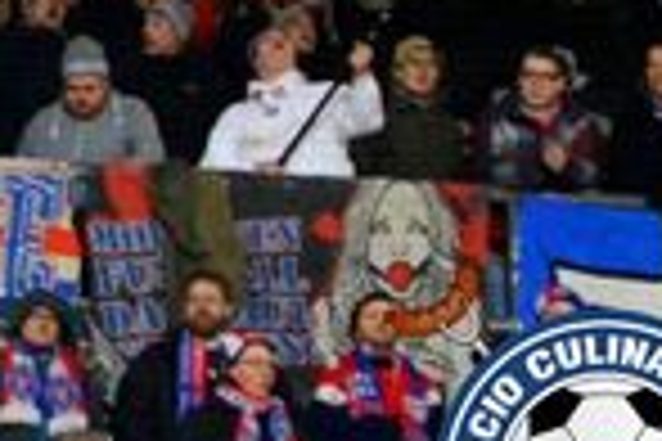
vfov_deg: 2.9
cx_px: -378
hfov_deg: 4.3
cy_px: -112
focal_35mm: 478
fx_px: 8789
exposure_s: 1/160
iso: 4000
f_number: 2.8
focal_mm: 82
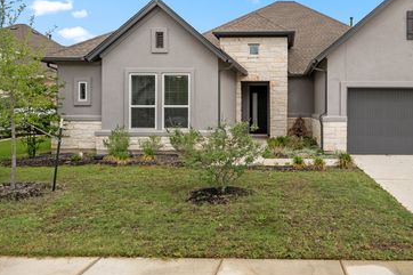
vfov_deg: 44.6
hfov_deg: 62.0
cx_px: 277
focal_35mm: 29
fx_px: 333
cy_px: 107
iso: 250
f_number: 8
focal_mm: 21
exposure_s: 1/250
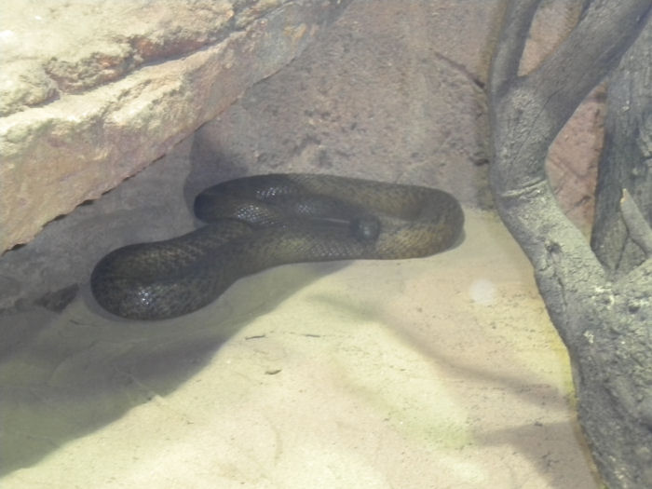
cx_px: 326
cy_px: 244
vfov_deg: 14.1
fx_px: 1978
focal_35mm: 105
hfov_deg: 18.7
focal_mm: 18.9
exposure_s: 1/16.6
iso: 400
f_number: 5.9
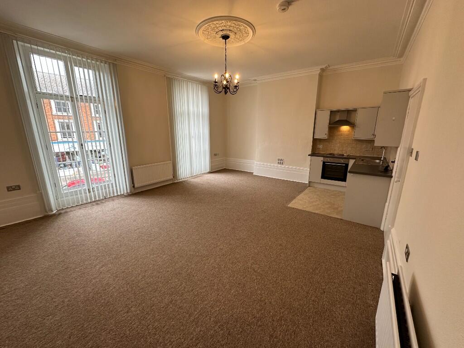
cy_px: 174
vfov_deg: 85.7
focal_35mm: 14
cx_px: 232
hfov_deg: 102.1
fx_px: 188
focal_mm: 2.22
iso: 125
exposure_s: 1/99
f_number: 2.2
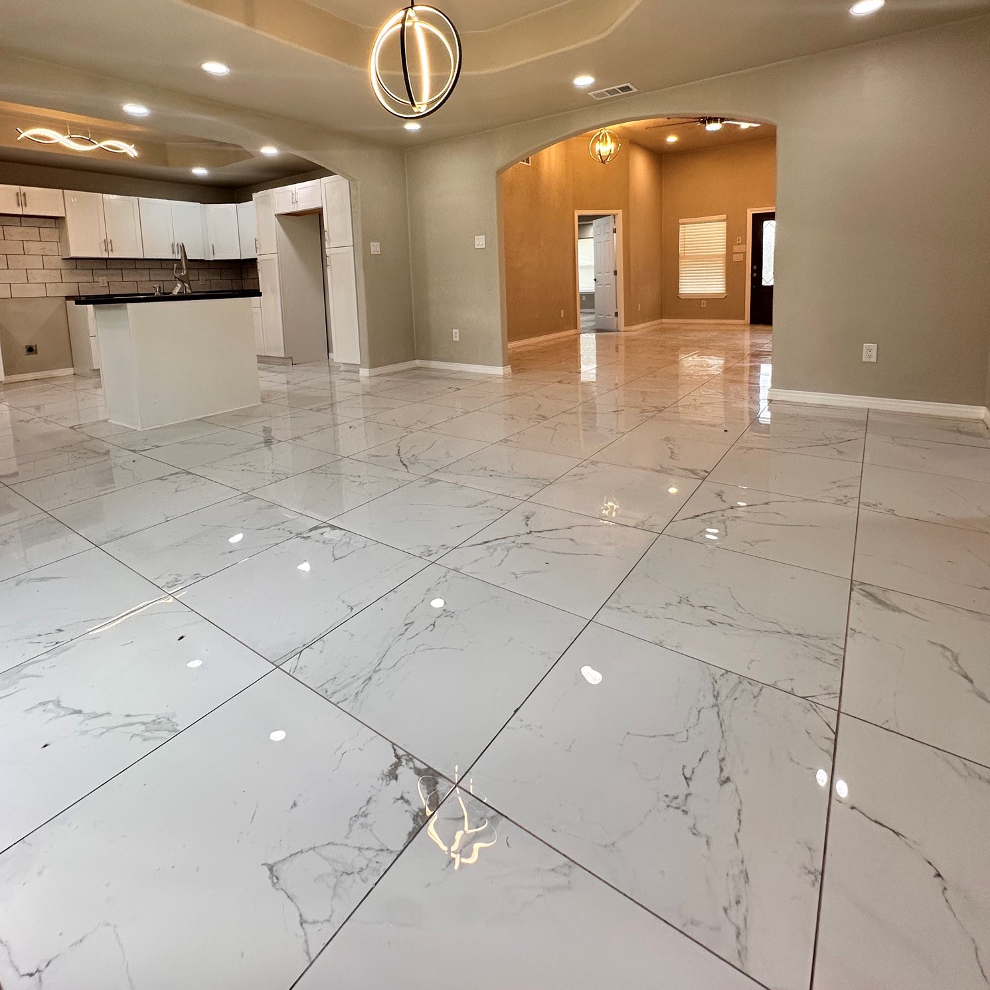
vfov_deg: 81.5
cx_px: 496
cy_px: 340
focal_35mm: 17
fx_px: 550
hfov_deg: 84.0
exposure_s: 1/120
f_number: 2.2
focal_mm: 2.22
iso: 100
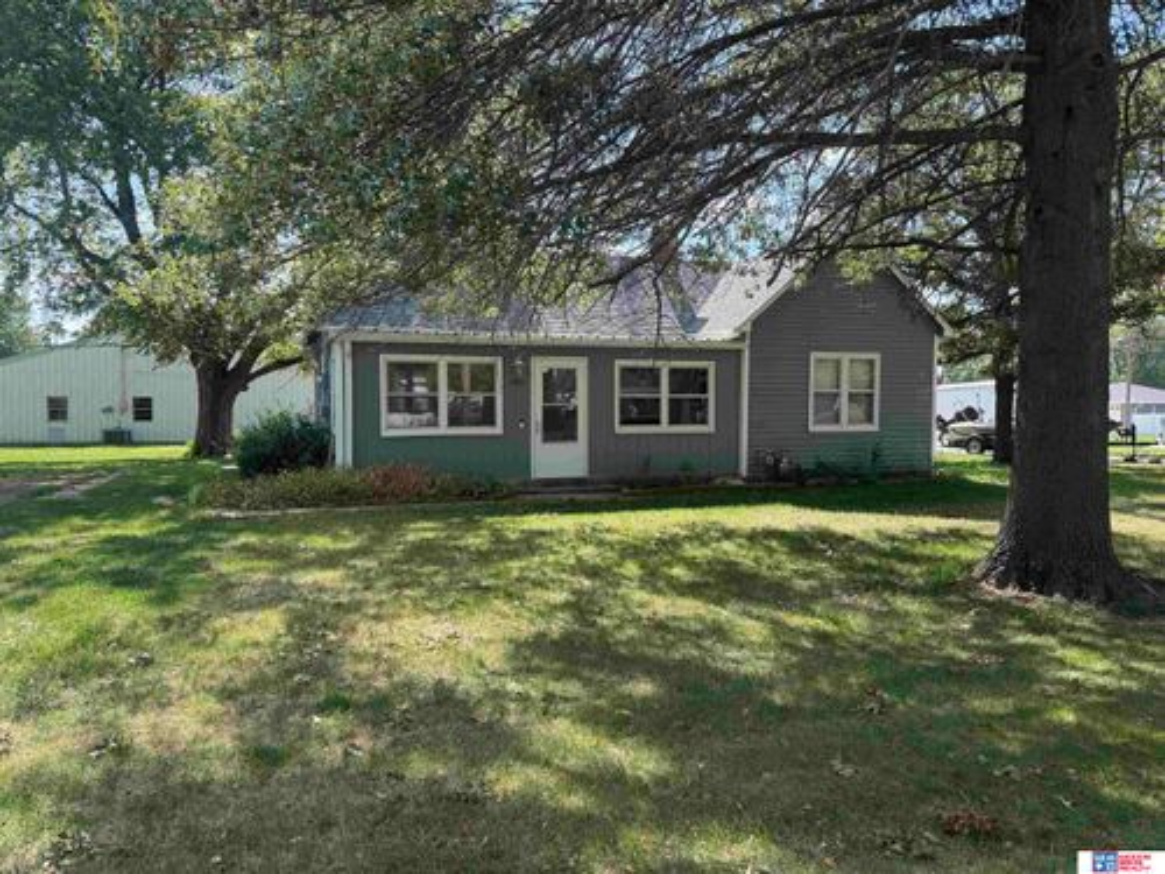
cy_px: 437
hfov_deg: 71.6
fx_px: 808
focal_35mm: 24
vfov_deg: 56.8
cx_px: 582
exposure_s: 1/822
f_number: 1.78
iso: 80
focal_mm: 6.76
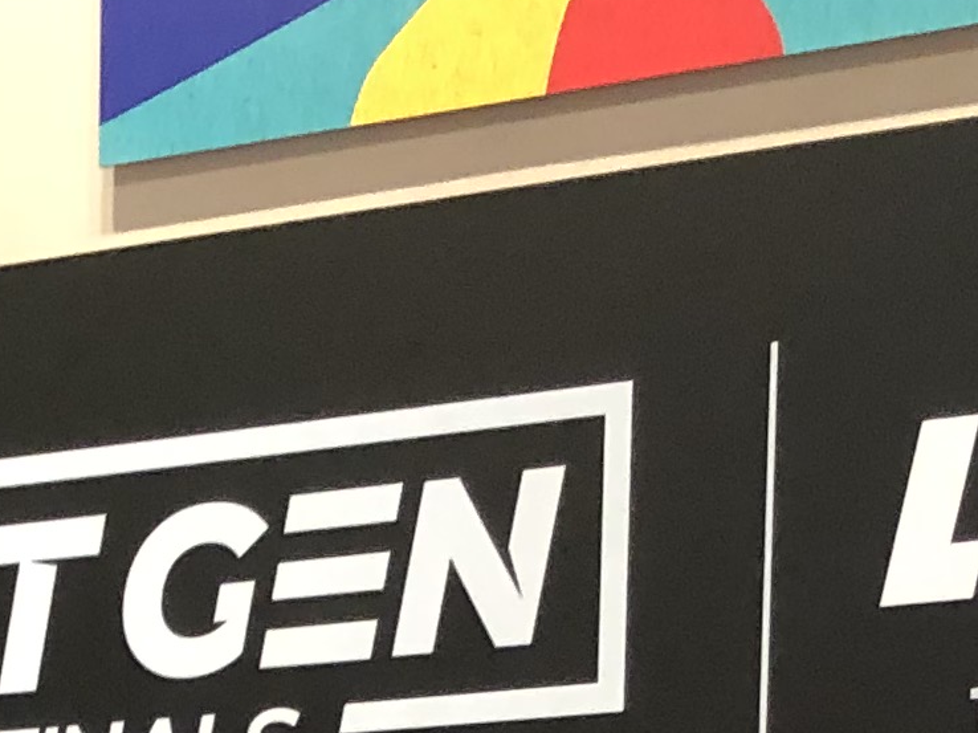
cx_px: 216
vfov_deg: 9.1
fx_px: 4321
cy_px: 1496
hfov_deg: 12.9
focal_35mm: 153
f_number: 1.8
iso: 100
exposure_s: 1/17
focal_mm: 4
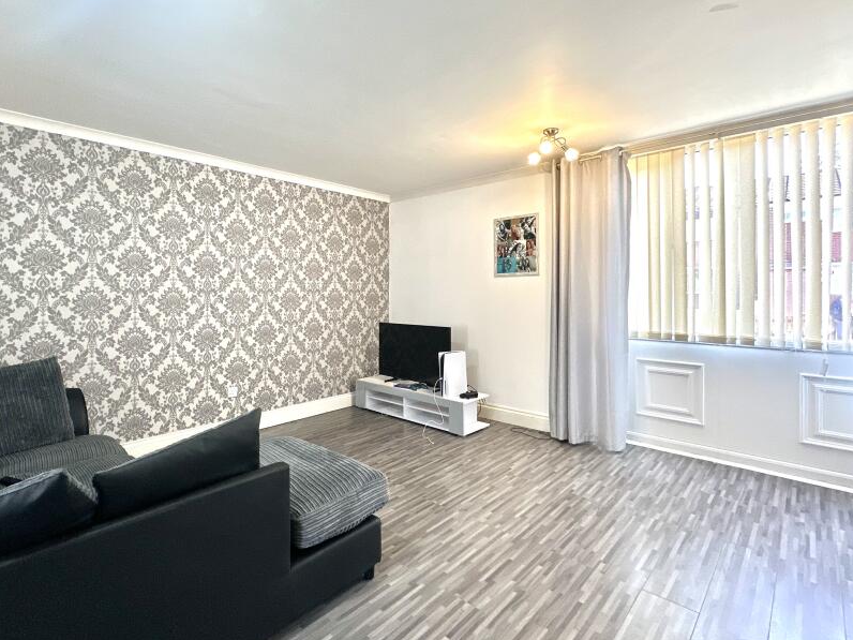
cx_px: 392
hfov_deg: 87.6
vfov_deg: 71.4
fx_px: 444
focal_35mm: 18
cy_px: 291
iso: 160
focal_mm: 2.22
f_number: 2.2
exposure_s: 1/99
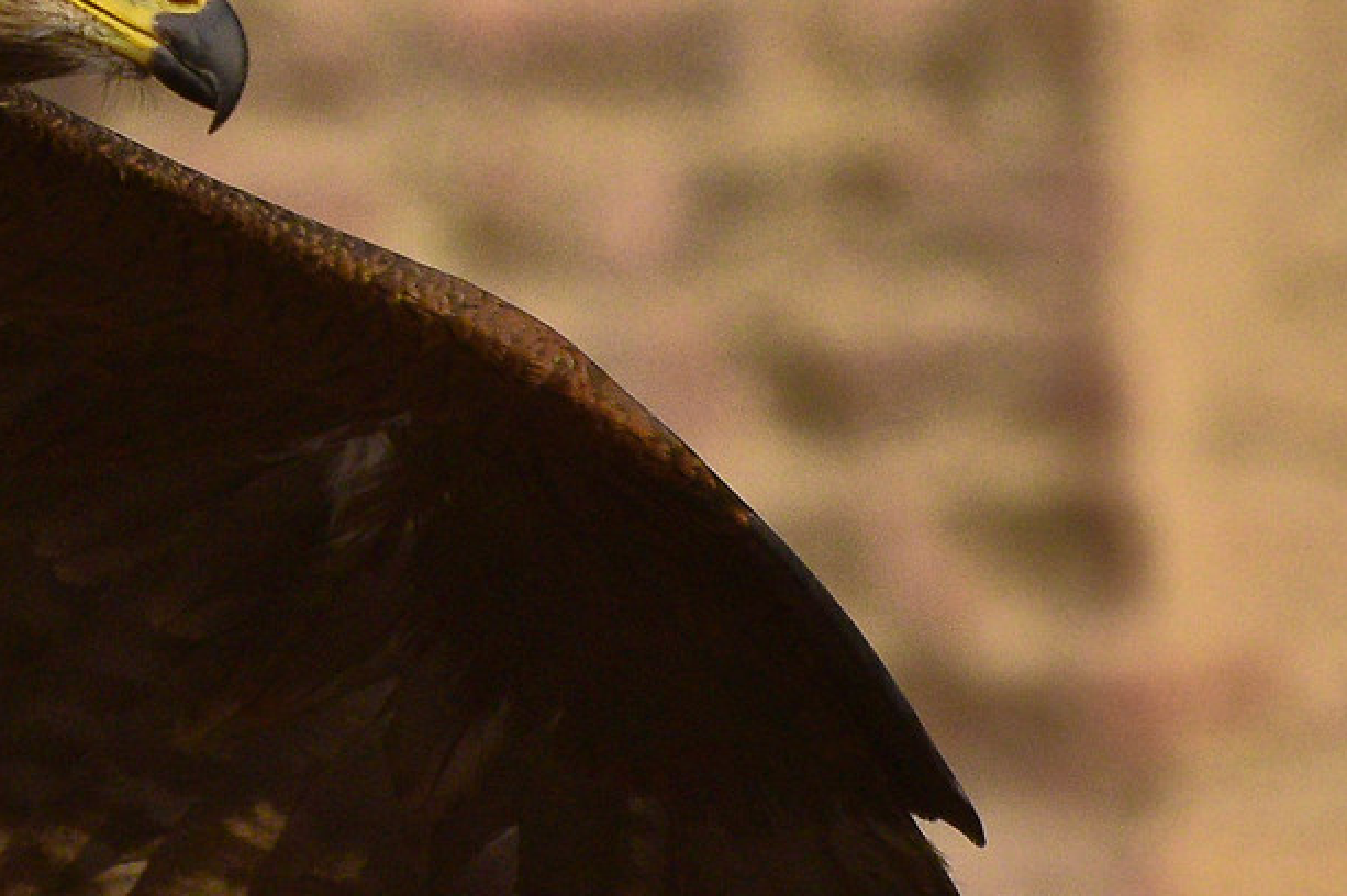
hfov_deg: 2.3
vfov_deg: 1.5
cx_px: -514
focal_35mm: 911
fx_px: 34065
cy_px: -176
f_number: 6.3
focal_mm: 155
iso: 800
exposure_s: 1/2500
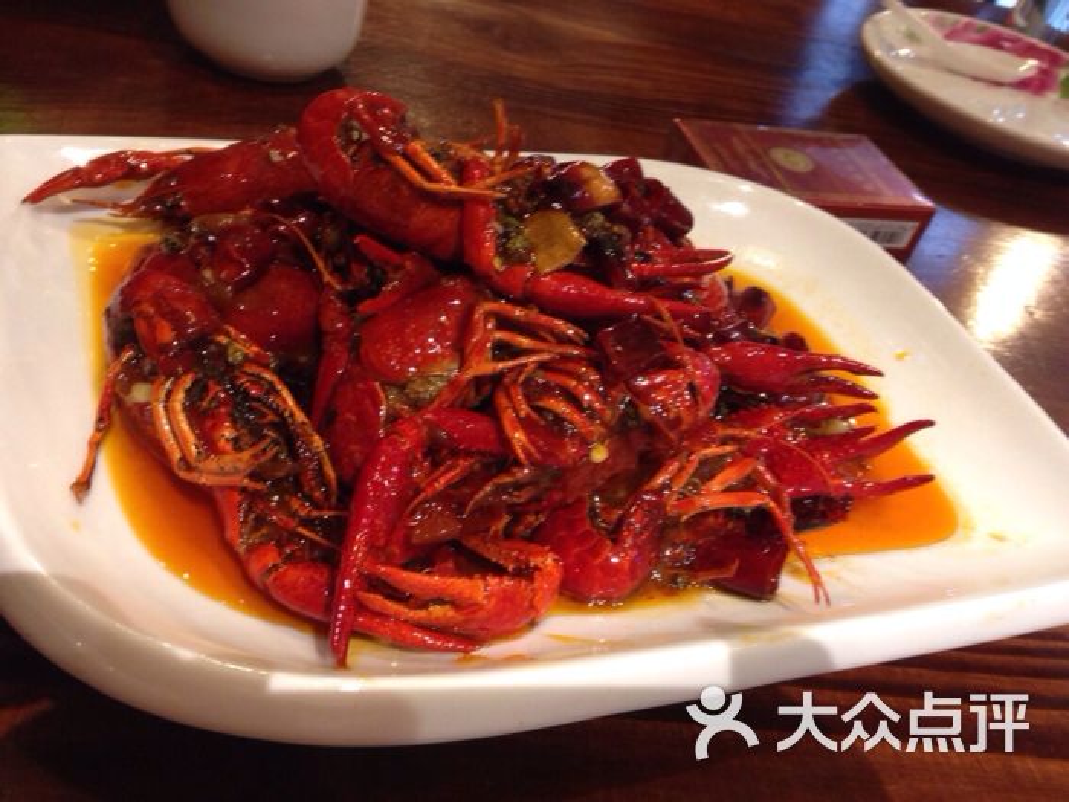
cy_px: 401
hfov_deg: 55.4
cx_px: 534
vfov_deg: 42.9
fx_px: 1019
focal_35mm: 33
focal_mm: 4.12
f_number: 2.4
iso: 200
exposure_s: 1/20
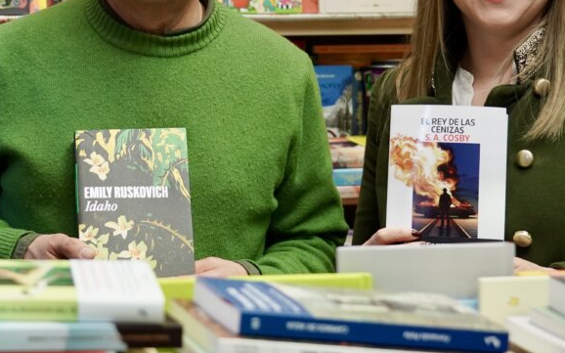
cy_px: 114
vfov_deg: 13.5
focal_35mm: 97
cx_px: 121
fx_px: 1493
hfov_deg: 21.2
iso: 2500
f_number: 4
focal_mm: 43
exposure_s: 1/250
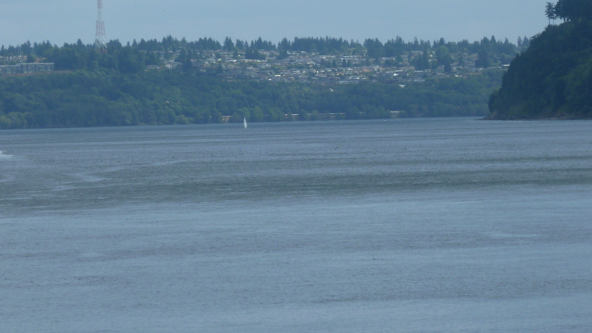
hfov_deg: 7.9
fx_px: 4285
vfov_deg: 4.4
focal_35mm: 273
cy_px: 118
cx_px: 296
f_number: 5.9
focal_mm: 36
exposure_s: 1/320
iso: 80
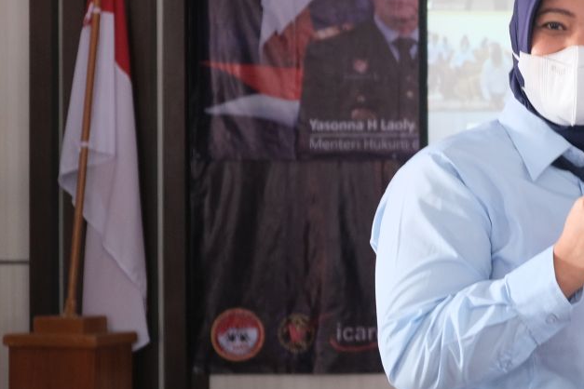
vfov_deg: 12.8
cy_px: 186
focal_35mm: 107
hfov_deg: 18.1
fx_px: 1736
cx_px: 709
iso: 1250
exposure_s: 1/30
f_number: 3.2
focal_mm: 28.9
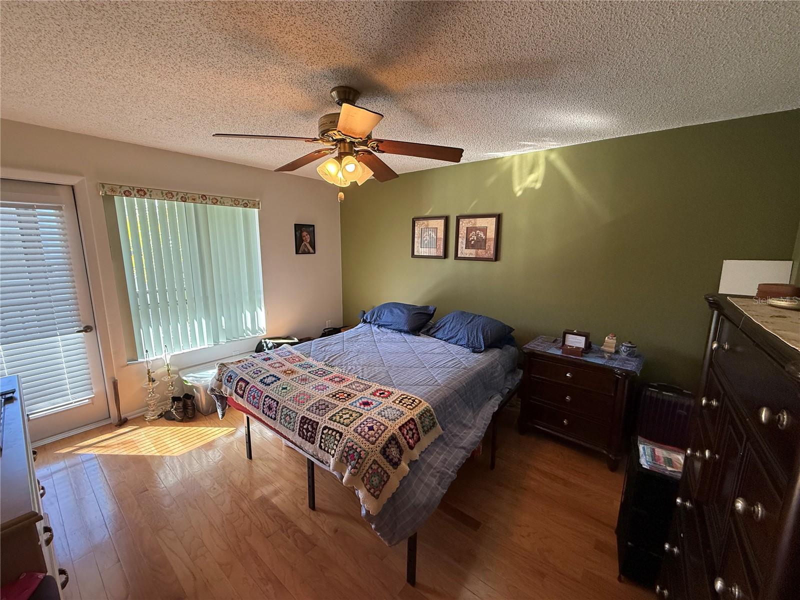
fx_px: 324
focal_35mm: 14
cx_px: 400
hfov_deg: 102.1
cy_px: 300
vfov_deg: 85.7
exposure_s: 1/120
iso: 320
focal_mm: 2.22
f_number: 2.2
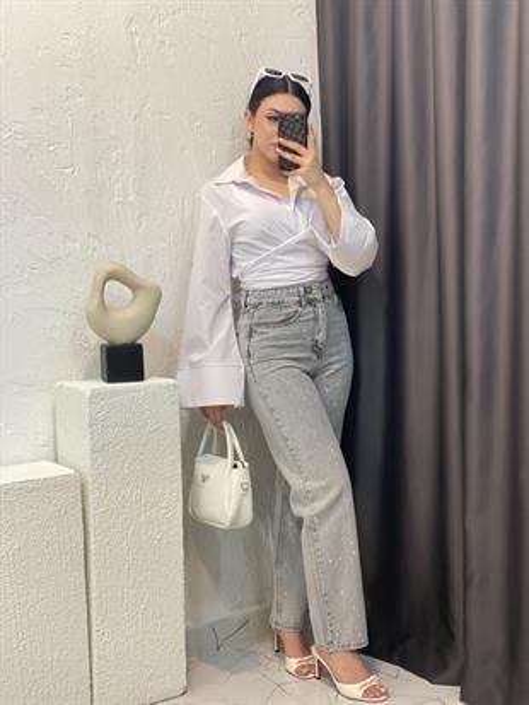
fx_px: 1059
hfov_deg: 28.0
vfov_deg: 36.8
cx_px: 264
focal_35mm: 52
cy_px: 352
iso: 125
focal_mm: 6
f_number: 2
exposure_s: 1/100
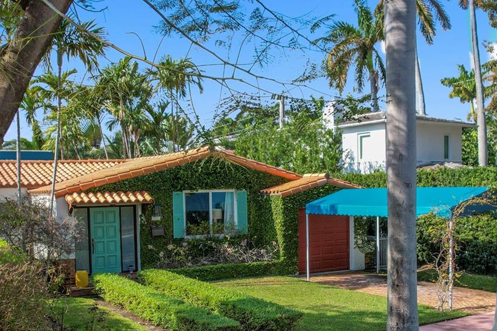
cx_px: 273
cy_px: 221
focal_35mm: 42
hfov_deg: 46.4
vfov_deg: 31.6
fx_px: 580
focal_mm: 8.38
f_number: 2.8
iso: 100
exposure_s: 1/1250
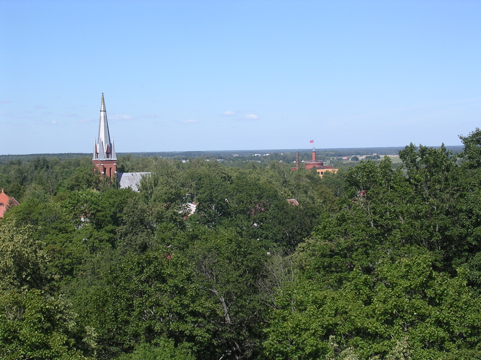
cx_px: 240
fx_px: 1056
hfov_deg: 25.7
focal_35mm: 76
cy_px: 180
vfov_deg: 19.4
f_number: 3.9
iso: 100
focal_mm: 11.6
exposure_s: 1/541
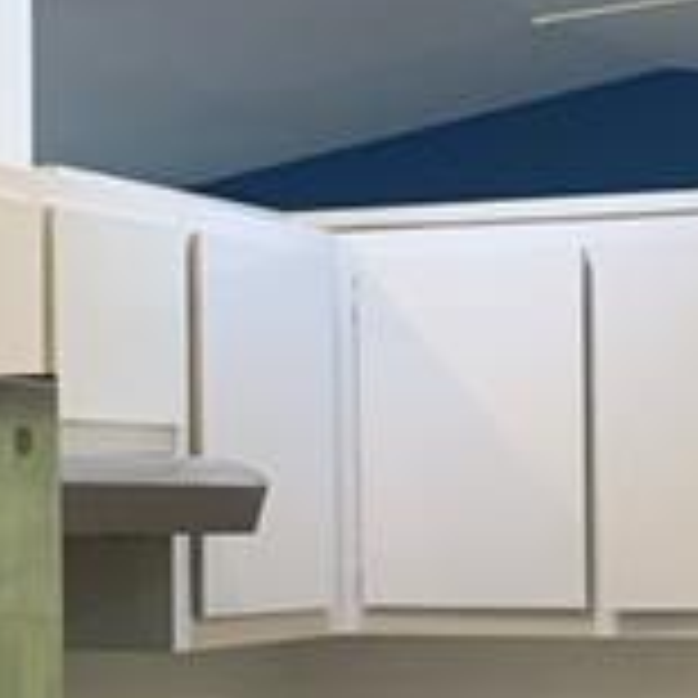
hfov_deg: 15.1
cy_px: 522
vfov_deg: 15.2
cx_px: 603
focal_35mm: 114
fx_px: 2601
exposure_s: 1/60
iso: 160
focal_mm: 4.25
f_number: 1.8
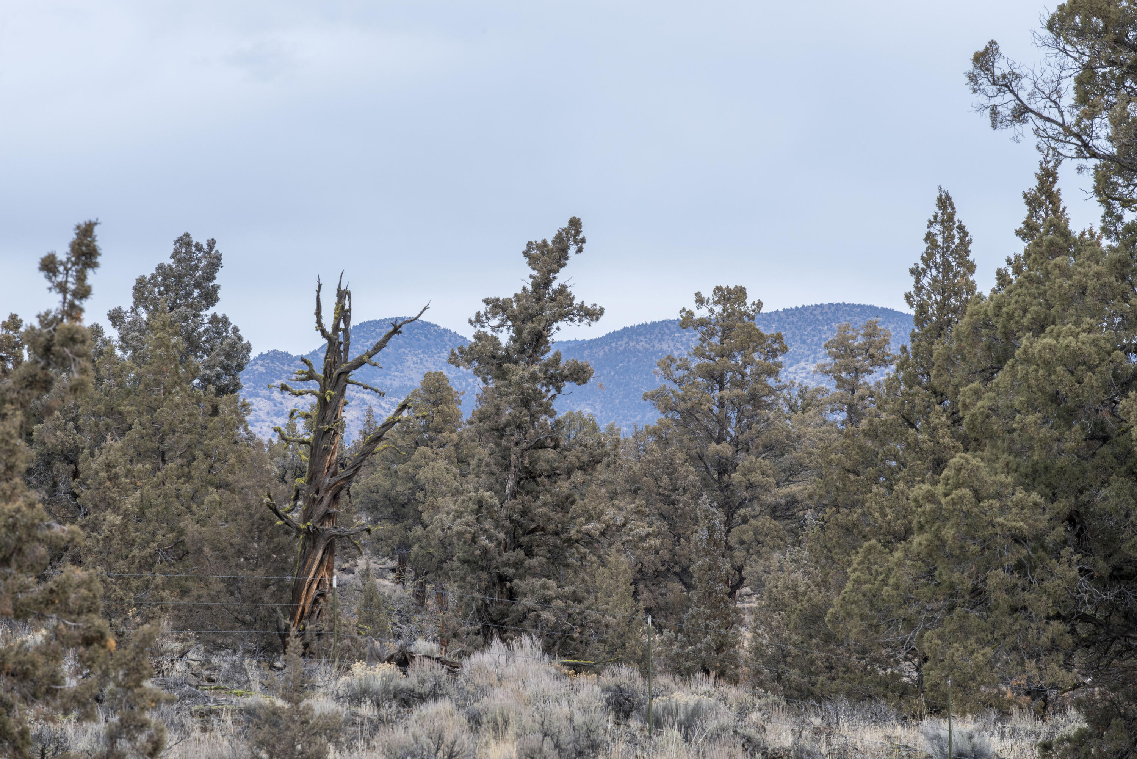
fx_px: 5528
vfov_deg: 7.9
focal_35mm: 175
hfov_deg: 11.7
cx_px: 568
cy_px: 380
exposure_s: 1/40
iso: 200
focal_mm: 175
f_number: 11
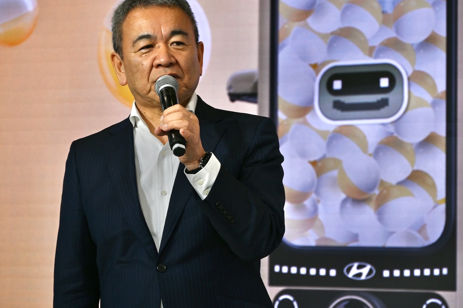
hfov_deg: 12.3
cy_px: 138
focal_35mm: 167
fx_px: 2142
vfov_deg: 8.2
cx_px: 249
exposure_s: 1/160
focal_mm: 93
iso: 250
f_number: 5.6
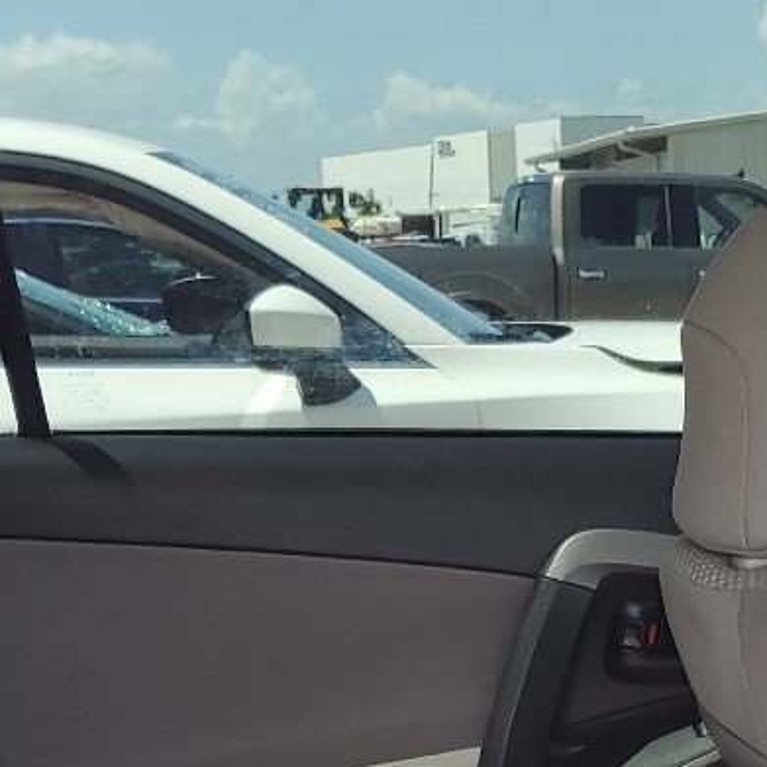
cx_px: 502
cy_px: 1099
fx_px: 2356
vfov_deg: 17.0
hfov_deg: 18.4
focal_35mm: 94
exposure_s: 1/172
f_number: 1.5
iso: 50
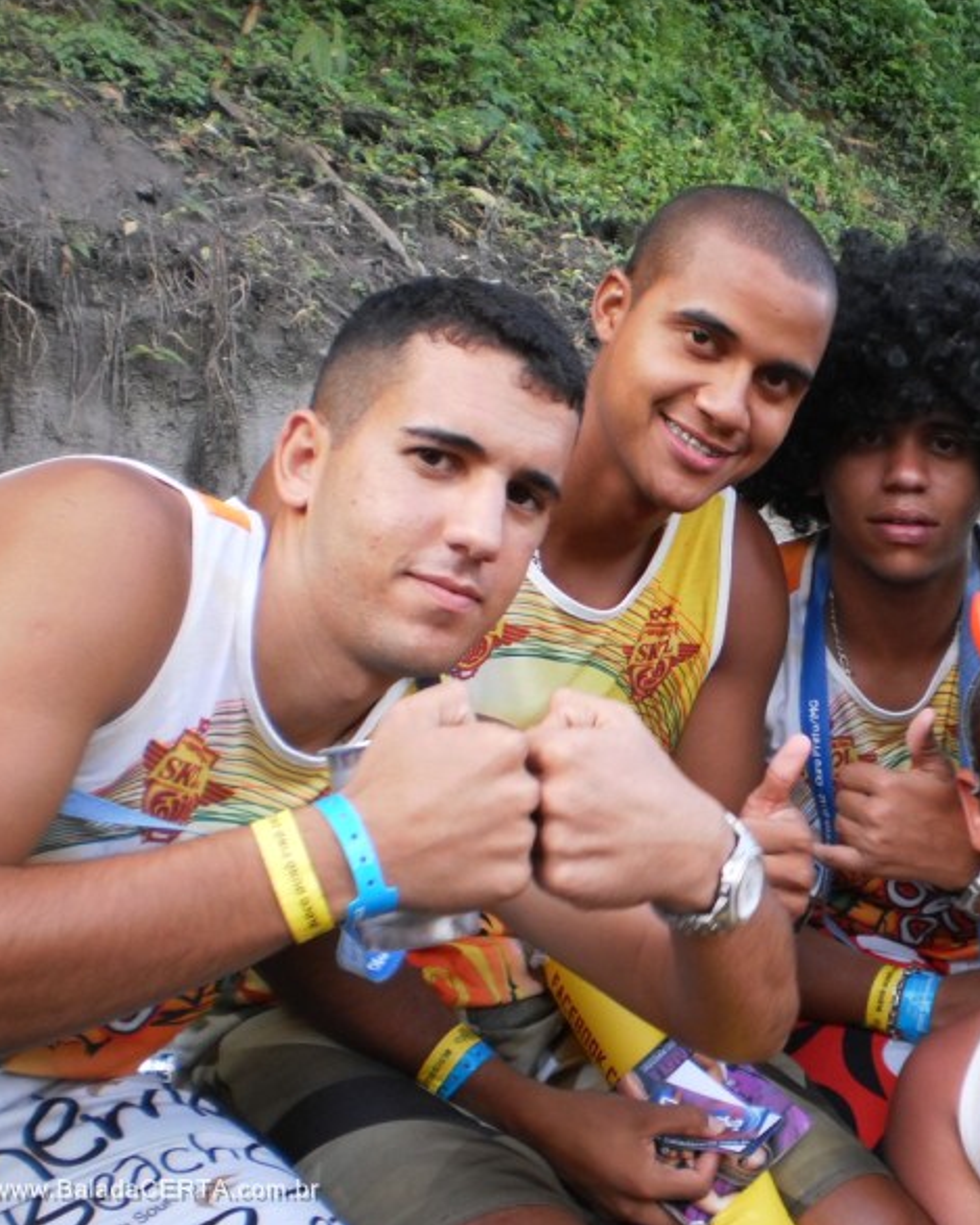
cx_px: 784
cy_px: 604
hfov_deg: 30.7
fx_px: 1740
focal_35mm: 48
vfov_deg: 38.8
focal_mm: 6.3
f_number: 3.1
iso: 100
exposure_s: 1/30
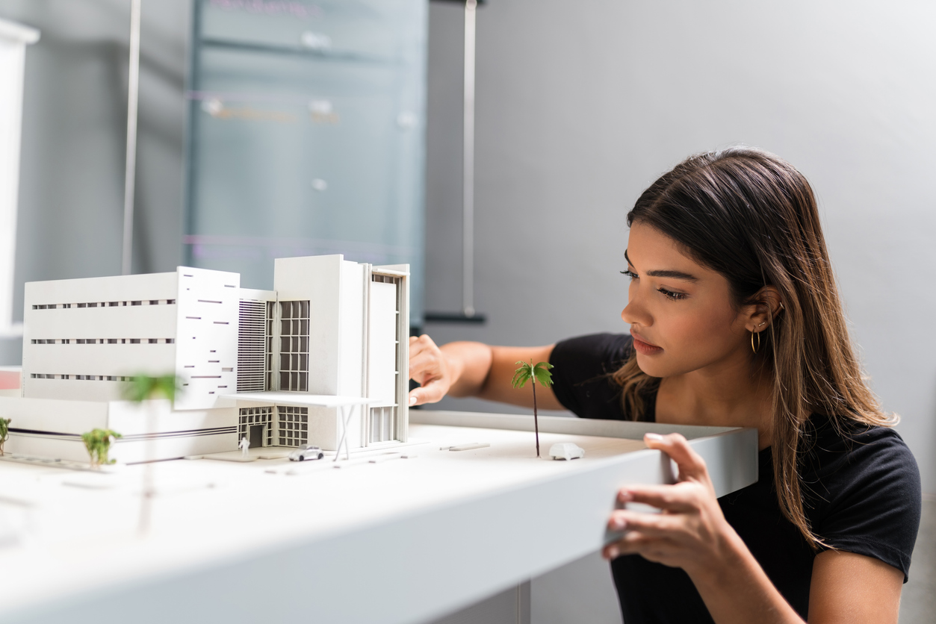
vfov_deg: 37.9
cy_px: 312
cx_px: 468
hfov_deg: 54.4
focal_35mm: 35
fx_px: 910
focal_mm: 35
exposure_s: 1/100
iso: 80
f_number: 1.8
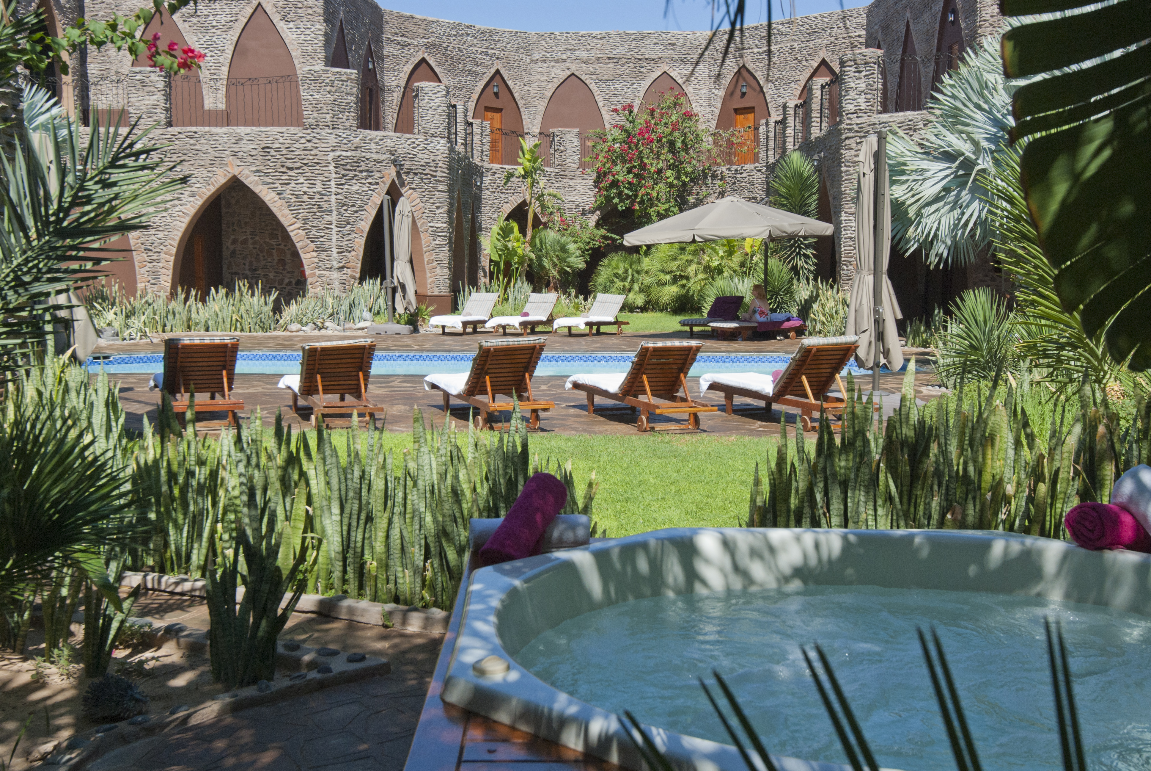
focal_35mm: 39
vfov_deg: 34.3
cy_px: 386
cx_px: 576
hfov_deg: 49.5
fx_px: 1248
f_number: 10
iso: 200
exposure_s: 1/350
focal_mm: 26
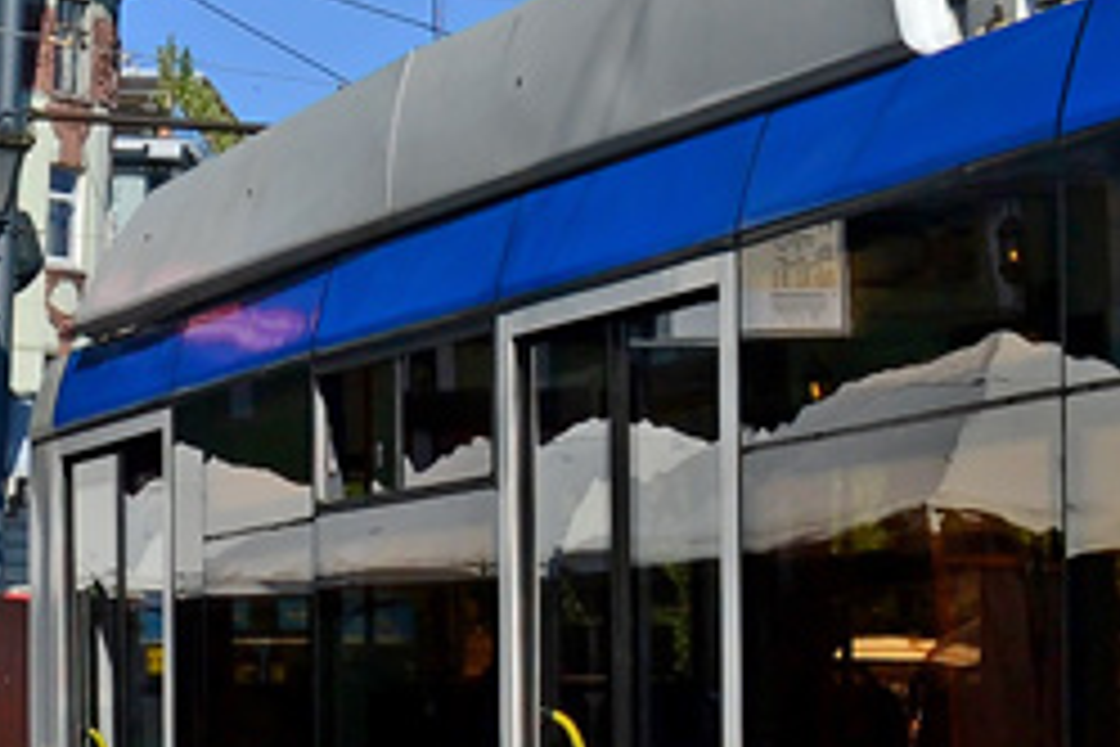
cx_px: 1952
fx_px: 4044
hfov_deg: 14.1
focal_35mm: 130
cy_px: 513
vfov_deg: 10.5
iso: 200
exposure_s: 1/1250
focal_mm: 18
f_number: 6.3
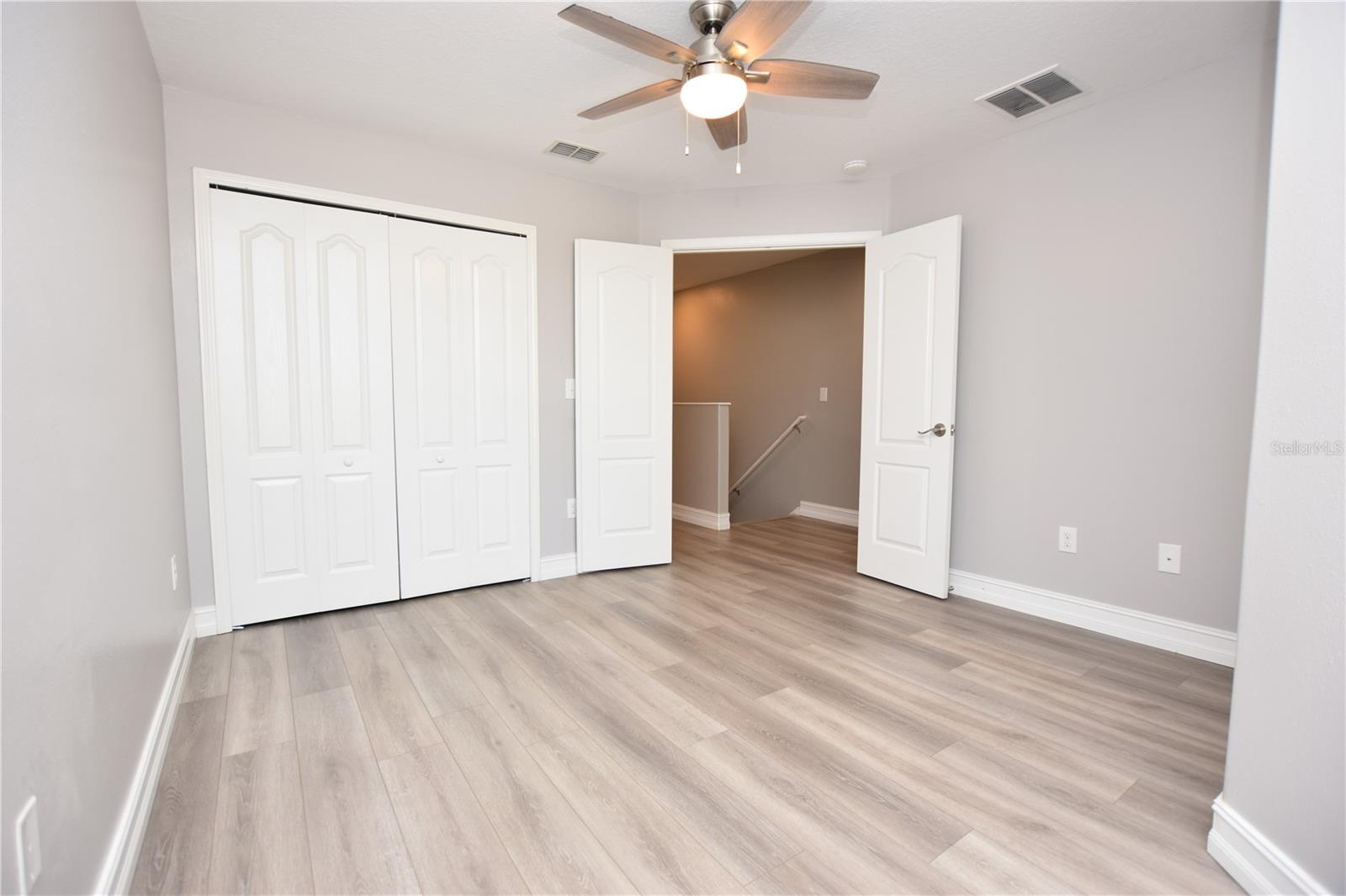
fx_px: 561
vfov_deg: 77.3
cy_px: 448
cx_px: 673
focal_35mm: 15
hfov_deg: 100.4
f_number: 4
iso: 250
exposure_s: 1/60
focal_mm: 10
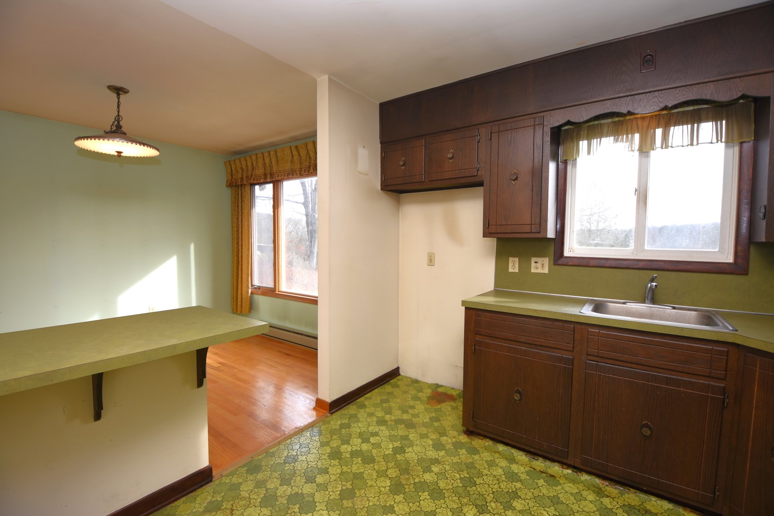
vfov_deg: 77.3
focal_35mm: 15
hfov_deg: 100.4
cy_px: 258
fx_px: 322
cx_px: 387
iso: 100
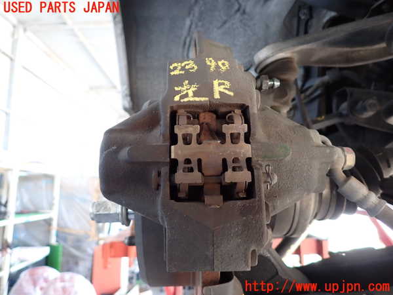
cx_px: 196
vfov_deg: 54.9
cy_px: 148
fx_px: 284
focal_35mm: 25
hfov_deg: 69.4
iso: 200
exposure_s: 1/40
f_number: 2
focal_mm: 4.5
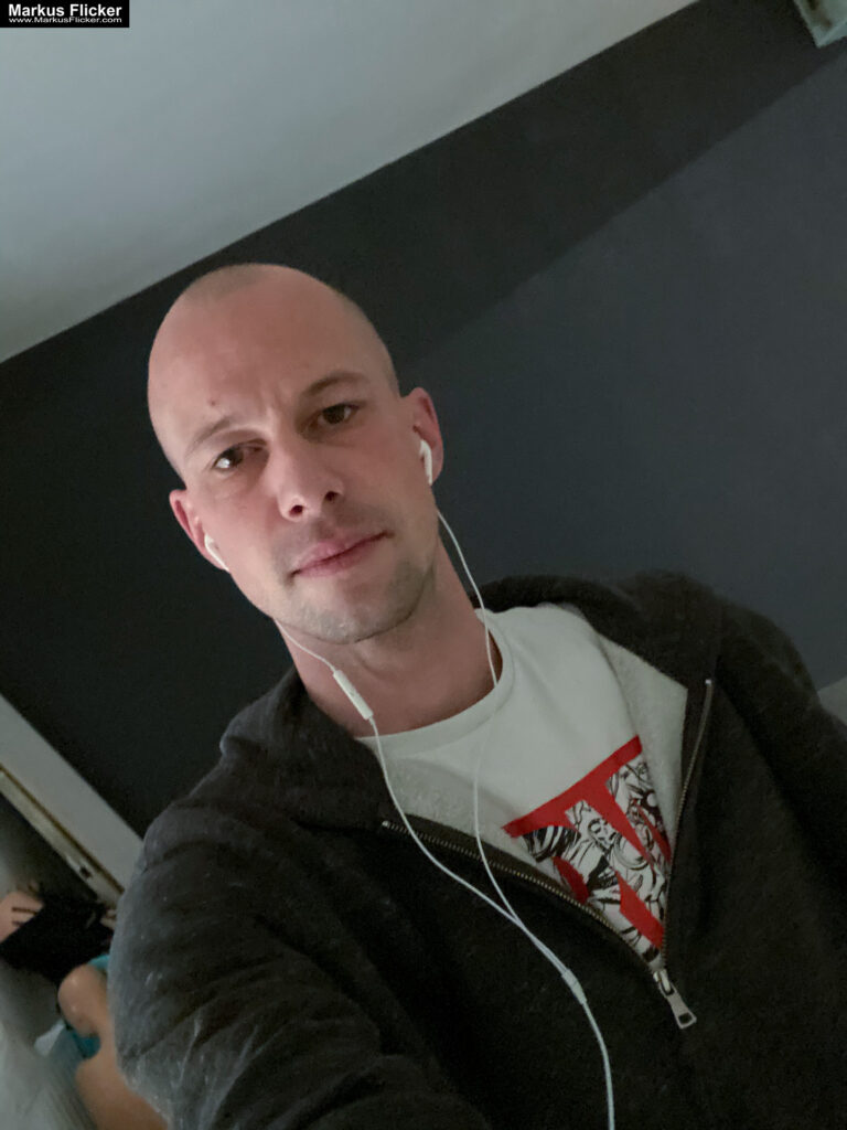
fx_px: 979
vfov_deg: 60.0
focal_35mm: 30
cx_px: 424
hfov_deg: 46.8
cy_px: 565
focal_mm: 2.71
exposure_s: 1/15
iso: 1000
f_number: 2.2
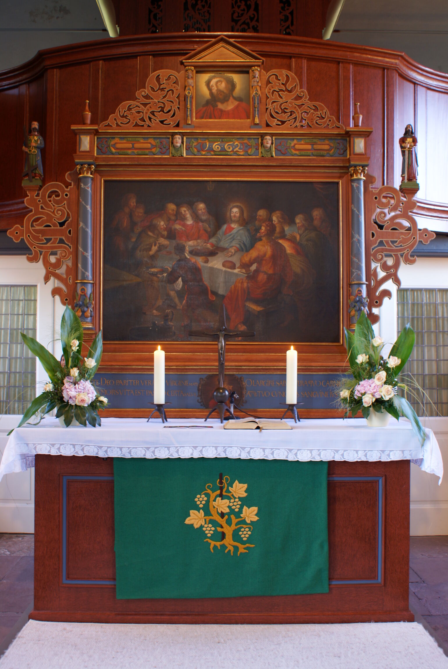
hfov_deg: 37.0
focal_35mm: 36
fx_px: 670
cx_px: 224
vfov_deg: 53.1
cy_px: 334
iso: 100
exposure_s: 1/2.5
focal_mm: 24
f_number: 5.6
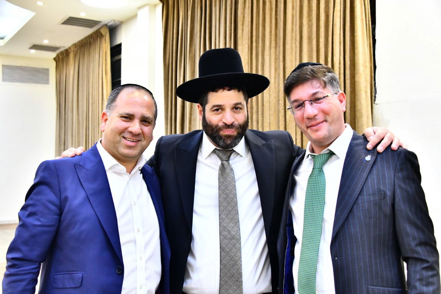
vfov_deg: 31.9
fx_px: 514
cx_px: 220
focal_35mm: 42
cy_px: 147
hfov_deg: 46.4
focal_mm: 42
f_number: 5.6
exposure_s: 1/125
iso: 5000
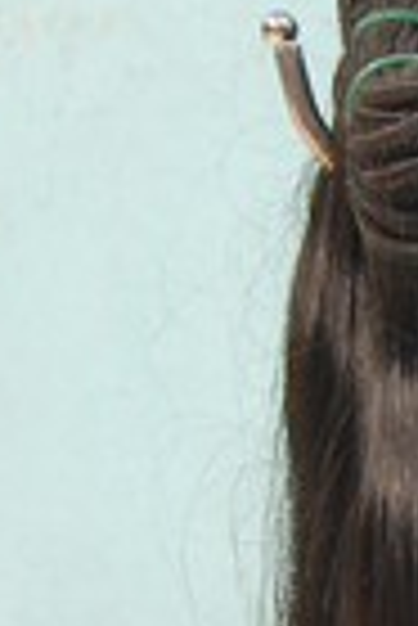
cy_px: 1247
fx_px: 4355
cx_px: 787
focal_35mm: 251
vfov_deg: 7.8
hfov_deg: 5.4
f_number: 7.1
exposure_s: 1/125
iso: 400
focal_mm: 31
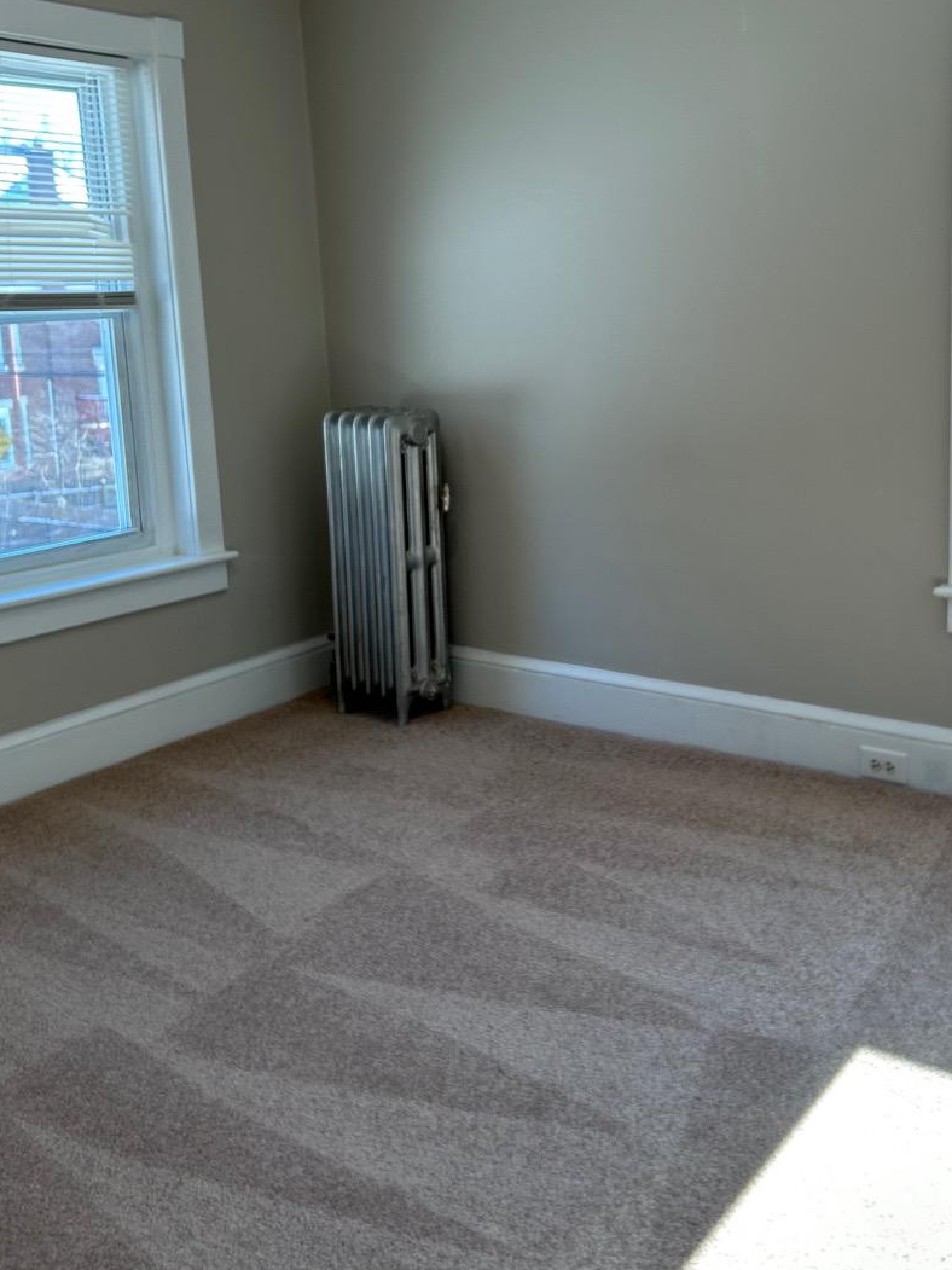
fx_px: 1394
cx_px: 603
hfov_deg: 37.5
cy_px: 508
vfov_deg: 48.7
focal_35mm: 38
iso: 50
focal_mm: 5.7
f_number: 1.5
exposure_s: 1/120
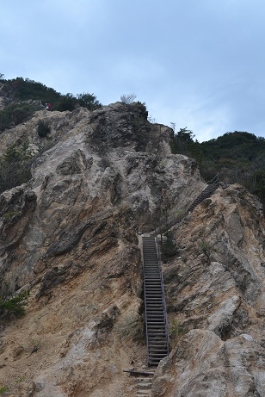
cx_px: 132
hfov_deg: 25.8
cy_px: 198
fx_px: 579
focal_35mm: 52
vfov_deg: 37.8
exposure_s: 1/125
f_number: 5.6
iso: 200
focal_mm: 35
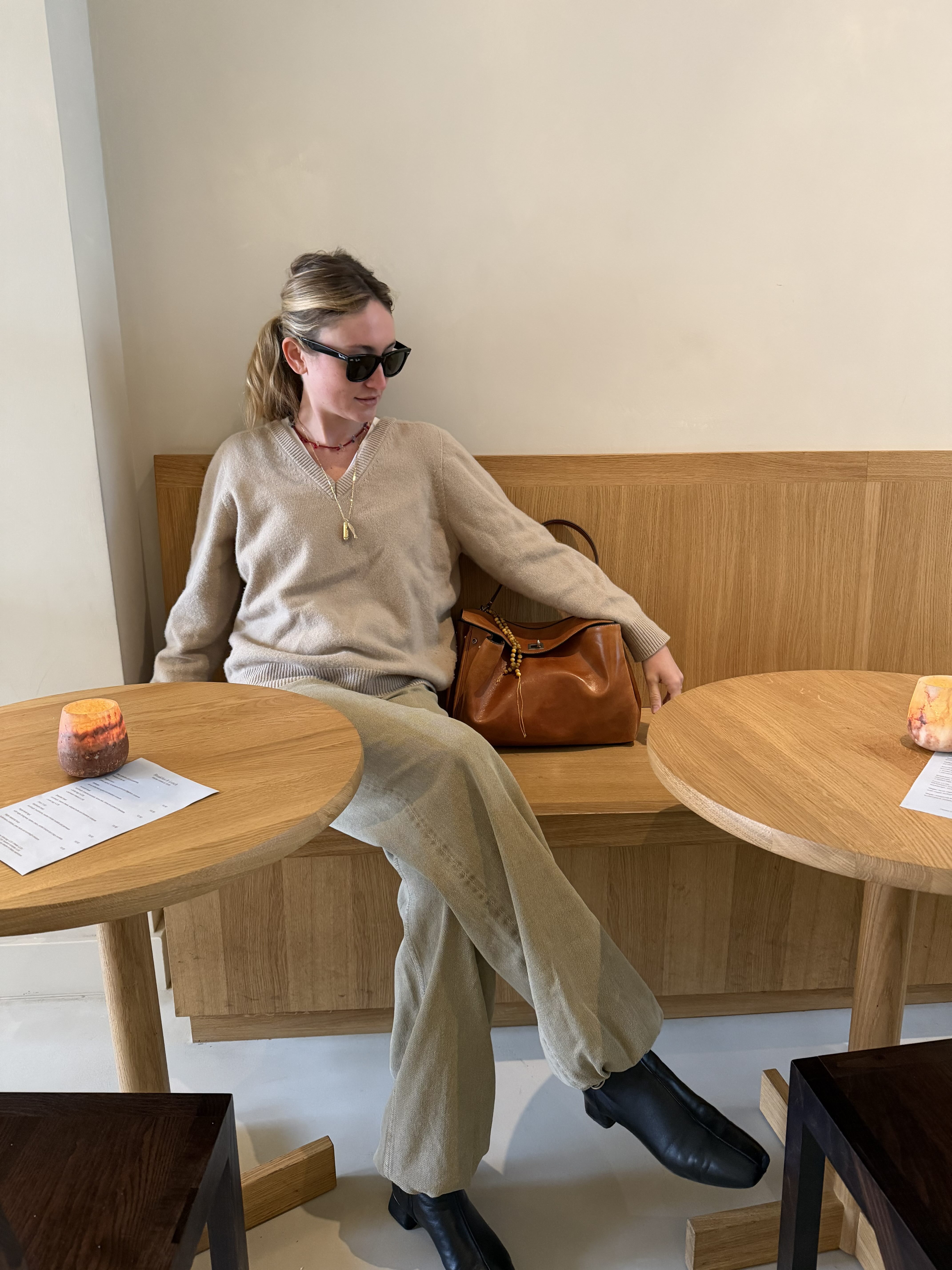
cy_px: 635
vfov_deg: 71.6
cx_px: 476
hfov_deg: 56.8
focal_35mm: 24
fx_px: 880
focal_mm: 6.76
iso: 640
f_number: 1.78
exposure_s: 1/50
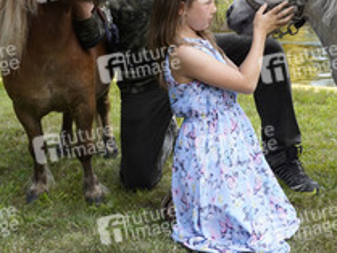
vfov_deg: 17.5
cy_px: 24
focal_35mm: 83
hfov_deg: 23.3
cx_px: 257
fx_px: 809
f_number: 5
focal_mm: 40
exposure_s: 1/200
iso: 160
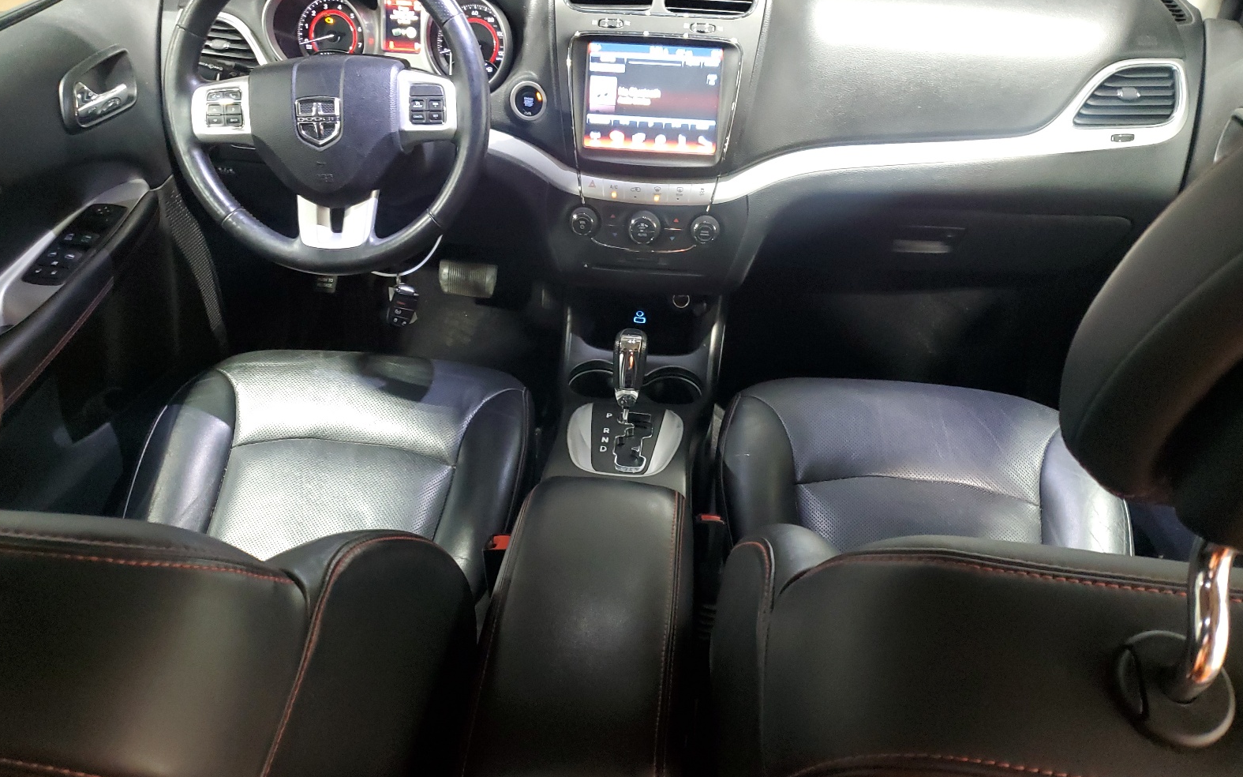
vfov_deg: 44.5
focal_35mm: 28
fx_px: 948
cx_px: 620
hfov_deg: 66.5
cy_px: 391
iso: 322
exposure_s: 1/20
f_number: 1.5
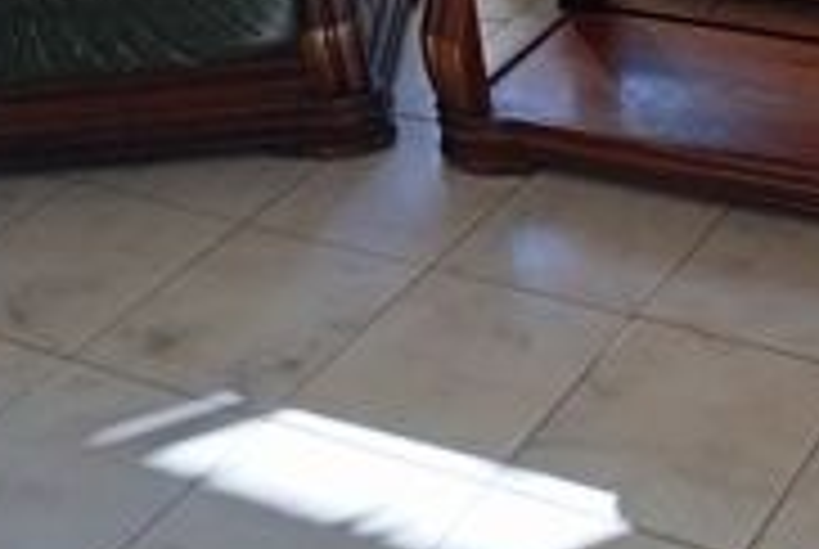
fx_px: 1686
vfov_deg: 18.0
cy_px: -16
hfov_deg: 25.5
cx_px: 873
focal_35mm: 74
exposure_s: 1/50
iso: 173
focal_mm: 3.98
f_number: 1.8
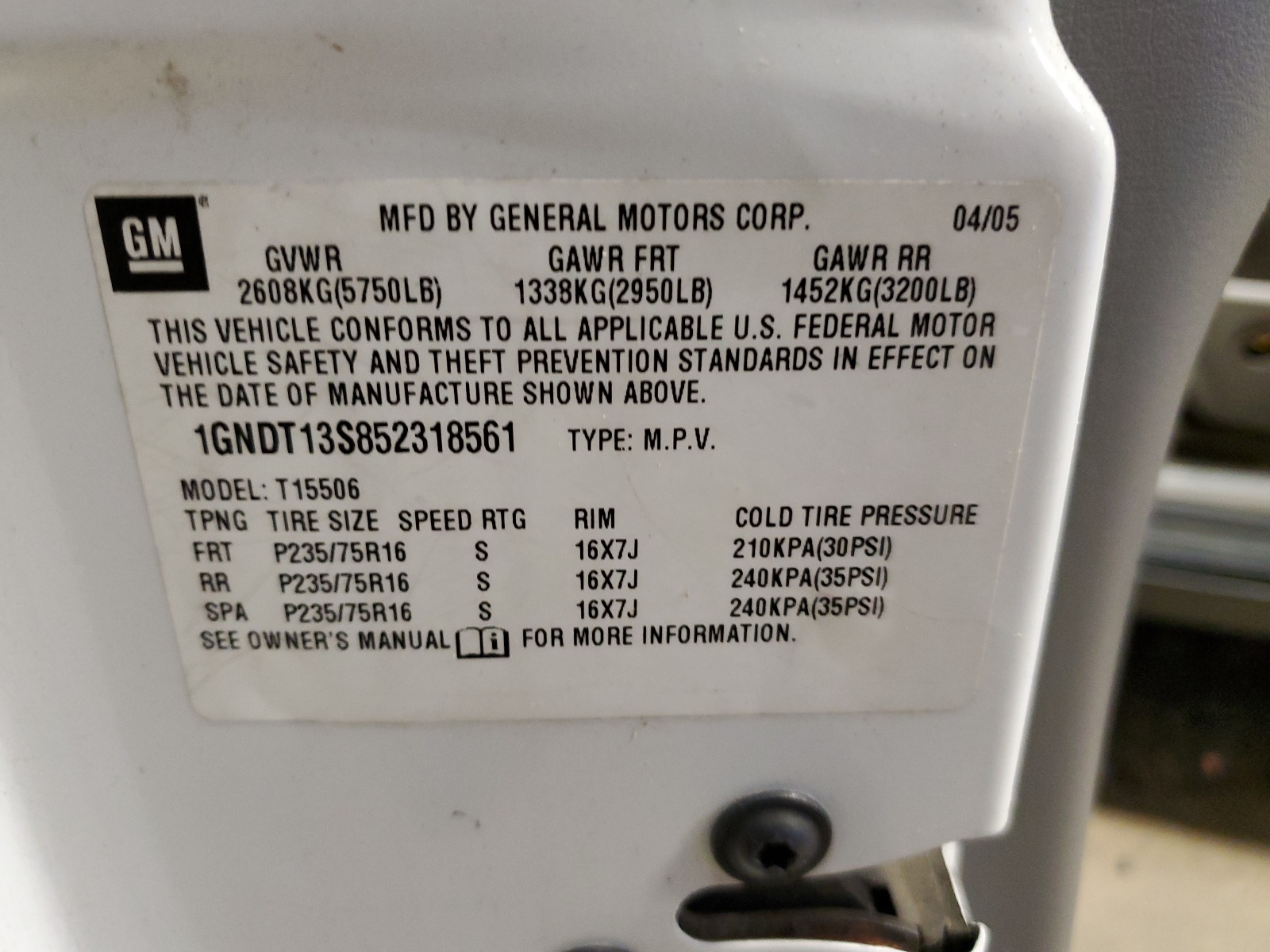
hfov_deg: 67.3
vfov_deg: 53.1
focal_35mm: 26
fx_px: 954
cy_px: 476
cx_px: 635
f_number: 1.5
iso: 262
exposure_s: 1/60.2
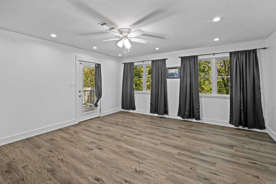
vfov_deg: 77.3
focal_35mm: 15
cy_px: 92
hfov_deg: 100.4
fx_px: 115
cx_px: 138
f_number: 10
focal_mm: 10
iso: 1600
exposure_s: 1/4
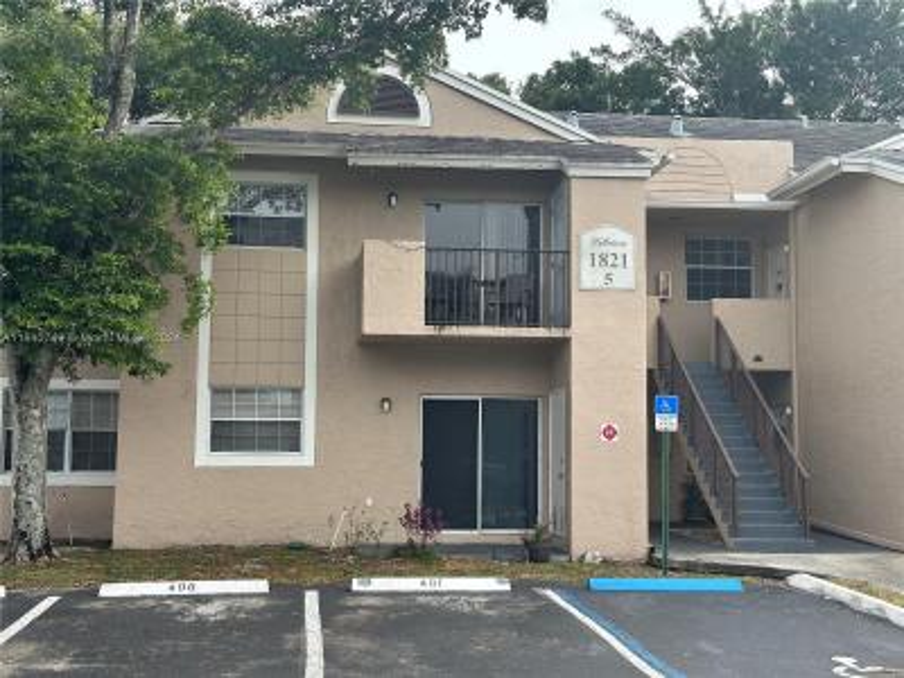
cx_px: 452
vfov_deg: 30.3
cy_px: 339
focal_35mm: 48
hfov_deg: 39.7
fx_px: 1254
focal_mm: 6.86
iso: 64
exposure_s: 1/1120
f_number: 1.78
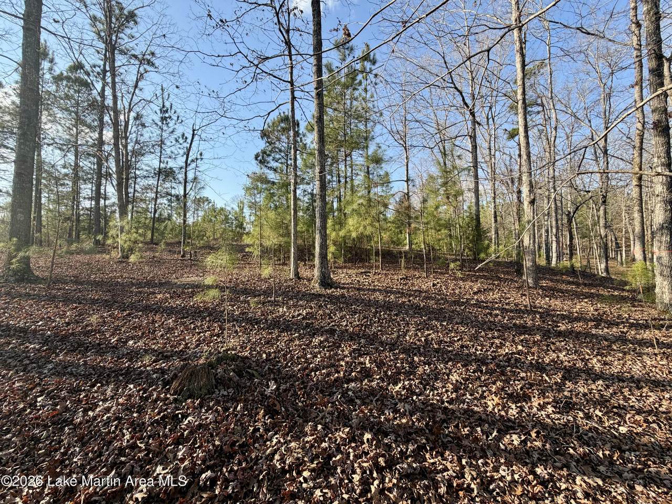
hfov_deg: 102.1
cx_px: 336
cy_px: 252
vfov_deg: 85.7
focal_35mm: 14
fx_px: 272
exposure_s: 1/522
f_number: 2.2
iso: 40
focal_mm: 2.22
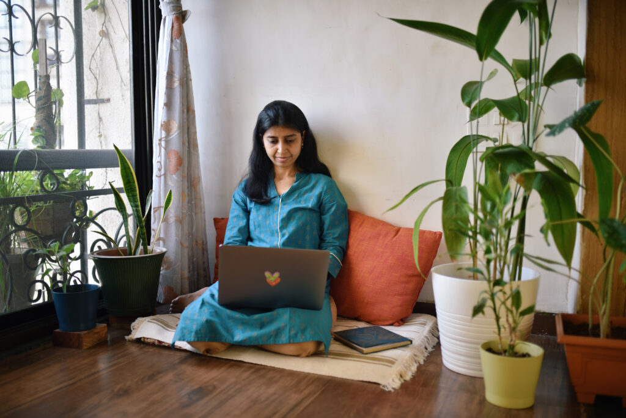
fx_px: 609
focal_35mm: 35
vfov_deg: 37.9
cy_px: 209
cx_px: 313
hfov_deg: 54.4
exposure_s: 1/200
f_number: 1.4
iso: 100
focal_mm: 35
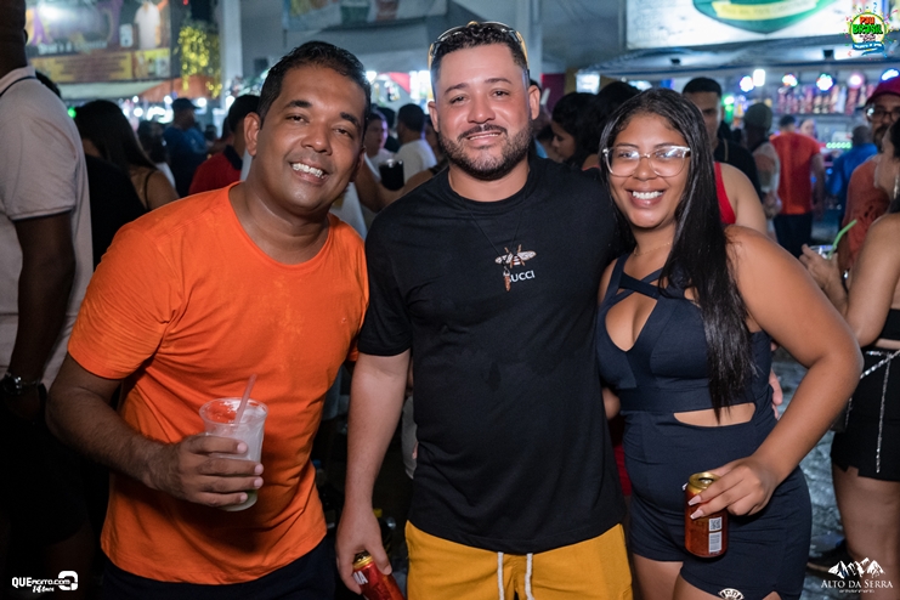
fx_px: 900
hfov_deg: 53.1
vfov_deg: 36.9
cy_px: 300
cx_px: 450
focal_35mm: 36
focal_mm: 24
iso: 2500
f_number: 2.8
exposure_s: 1/400
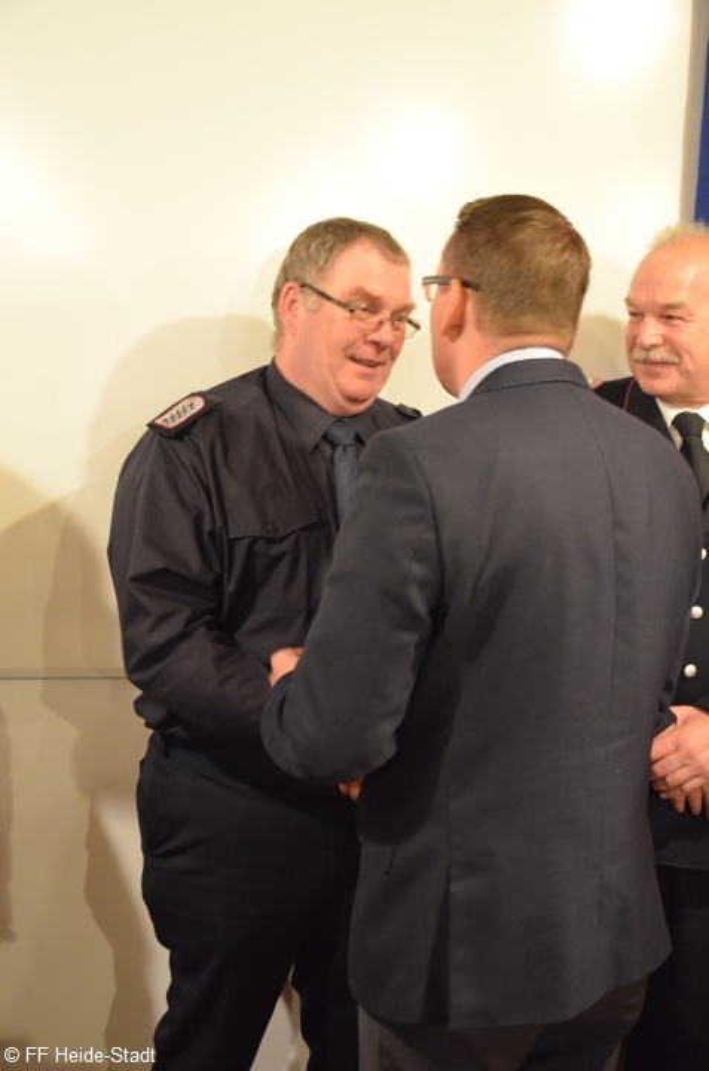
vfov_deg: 46.5
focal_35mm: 42
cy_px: 536
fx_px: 1246
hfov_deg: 31.8
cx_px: 354
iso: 3200
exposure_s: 1/20
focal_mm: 28
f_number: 4
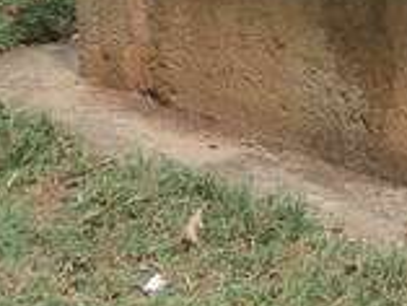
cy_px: -337
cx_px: 697
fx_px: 2094
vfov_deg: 7.9
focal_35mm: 178
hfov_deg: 10.5
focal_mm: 6.2
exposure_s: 1/320
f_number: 3.5
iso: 80
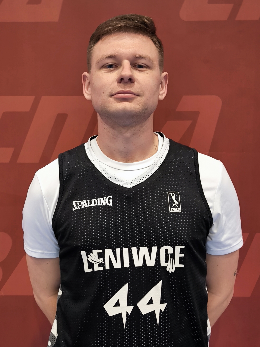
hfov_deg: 48.2
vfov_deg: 61.7
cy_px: 174
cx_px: 130
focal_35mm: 29
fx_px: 291
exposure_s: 1/50
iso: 200
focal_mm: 6.92
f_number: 1.9
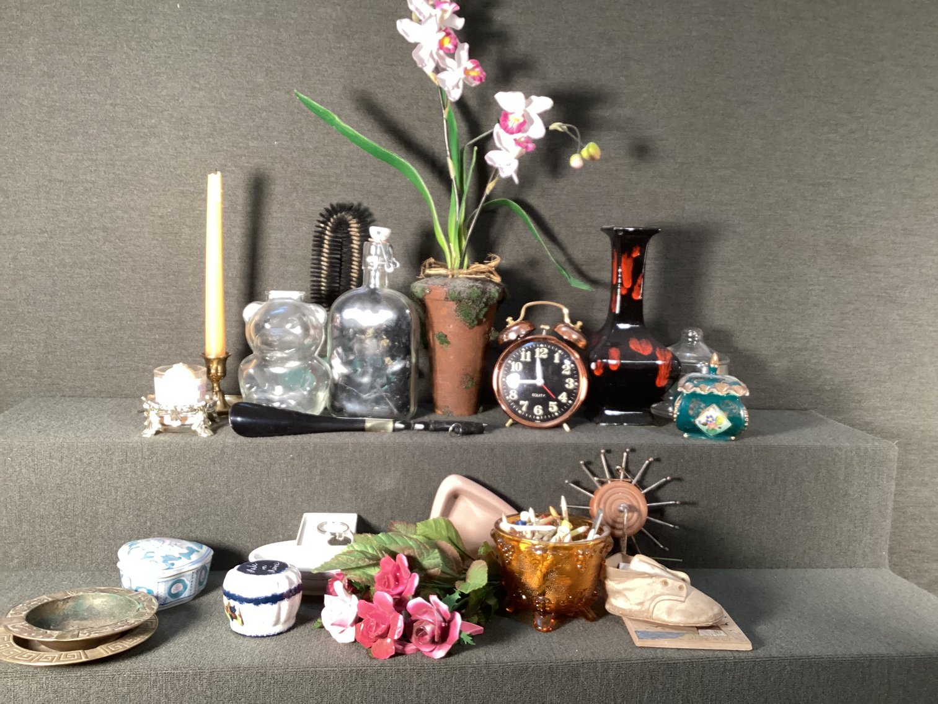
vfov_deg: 45.4
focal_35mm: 31
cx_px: 469
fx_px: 840
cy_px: 352
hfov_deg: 58.3
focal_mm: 3.3
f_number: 2.4
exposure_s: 1/50
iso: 320
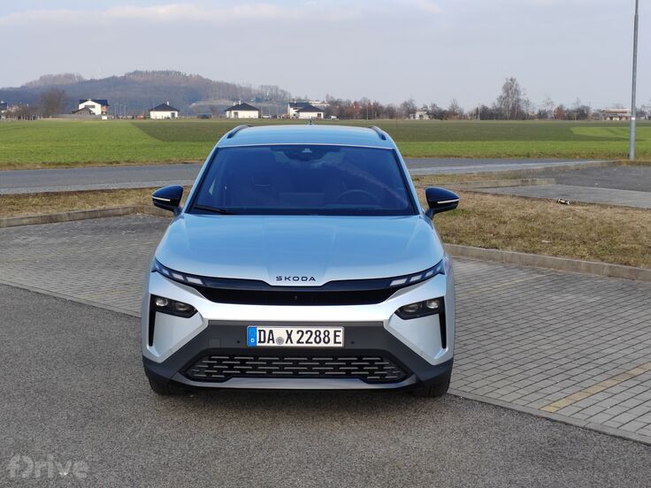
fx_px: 1016
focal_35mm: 54
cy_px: 244
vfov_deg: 27.0
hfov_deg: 35.5
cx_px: 326
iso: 100
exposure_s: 1/550
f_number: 1.9
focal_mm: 5.52
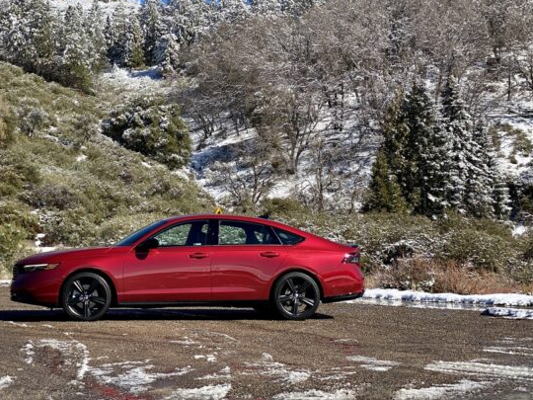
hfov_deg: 26.2
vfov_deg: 19.9
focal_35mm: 74
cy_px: 146
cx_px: 179
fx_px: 1139
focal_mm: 6
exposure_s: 1/1229
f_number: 2
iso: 20
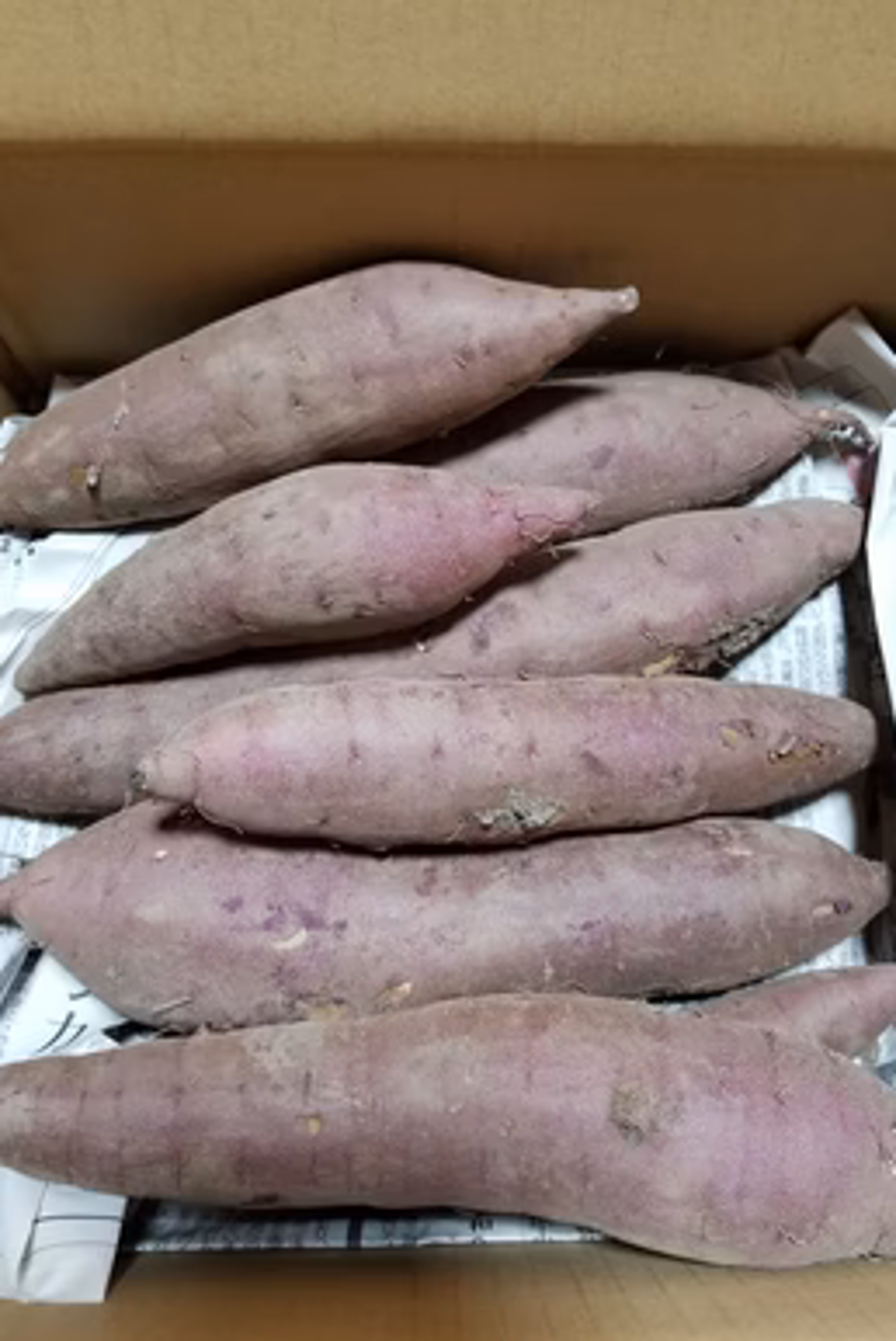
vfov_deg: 65.4
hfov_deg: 46.4
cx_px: 479
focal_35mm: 28
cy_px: 660
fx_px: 1043
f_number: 1.7
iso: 200
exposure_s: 1/30
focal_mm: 4.25
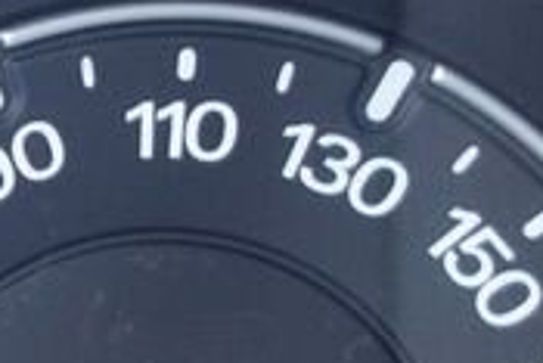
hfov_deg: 10.7
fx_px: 2476
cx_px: -760
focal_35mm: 164
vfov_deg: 8.4
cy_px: 302
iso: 400
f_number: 1.8
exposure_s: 1/30
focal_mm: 10.4
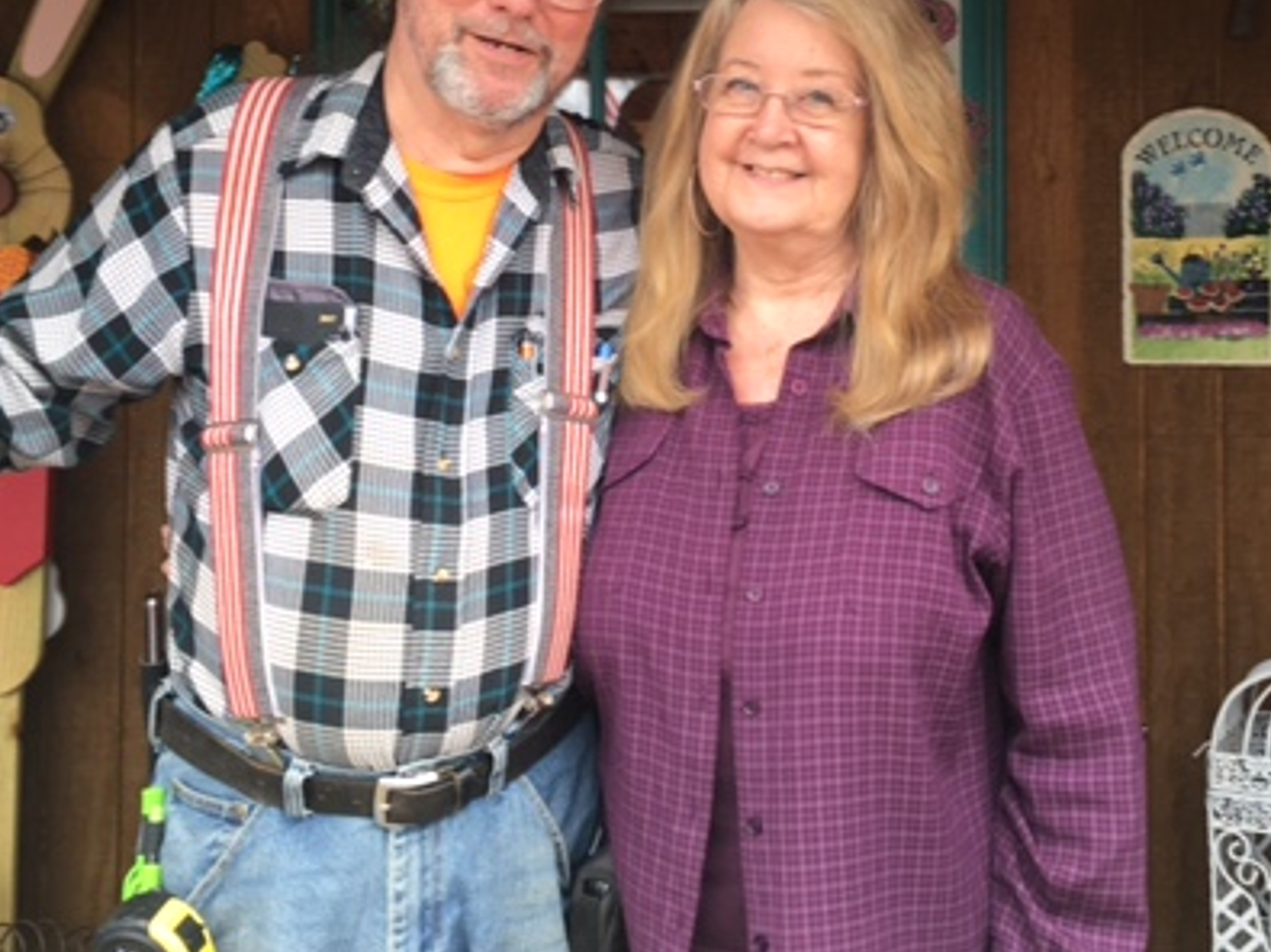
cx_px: 763
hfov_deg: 40.3
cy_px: 238
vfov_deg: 30.4
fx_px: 1725
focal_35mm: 47
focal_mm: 4.15
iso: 25
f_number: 2.2
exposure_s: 1/60
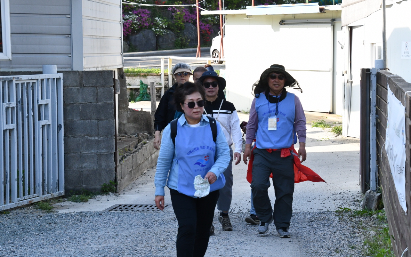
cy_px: 135
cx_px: 227
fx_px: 1411
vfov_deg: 10.4
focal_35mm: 126
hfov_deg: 16.6
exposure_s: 1/640
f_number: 8
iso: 800
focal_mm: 70
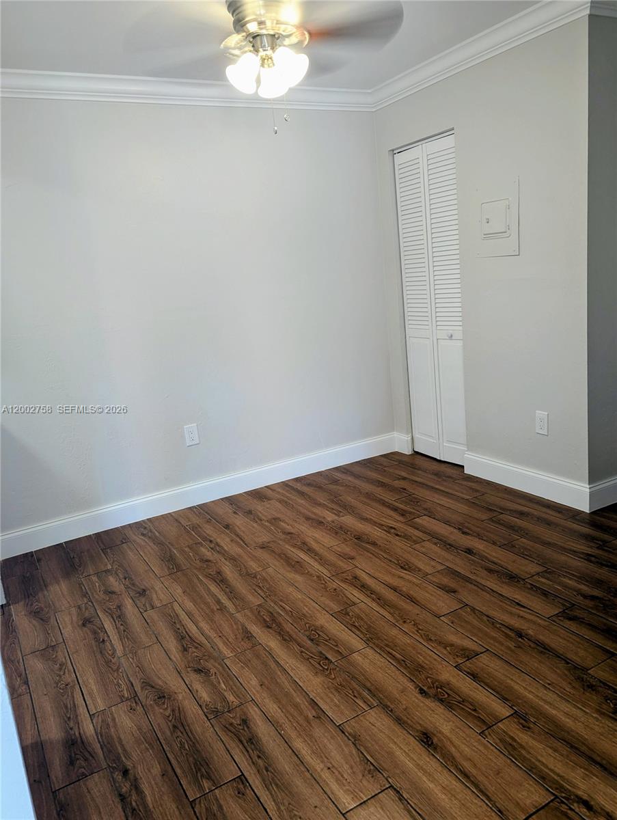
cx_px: 308
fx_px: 569
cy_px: 410
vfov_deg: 71.5
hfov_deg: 56.9
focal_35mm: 24
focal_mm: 6.81
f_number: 1.85
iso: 66
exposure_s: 1/24
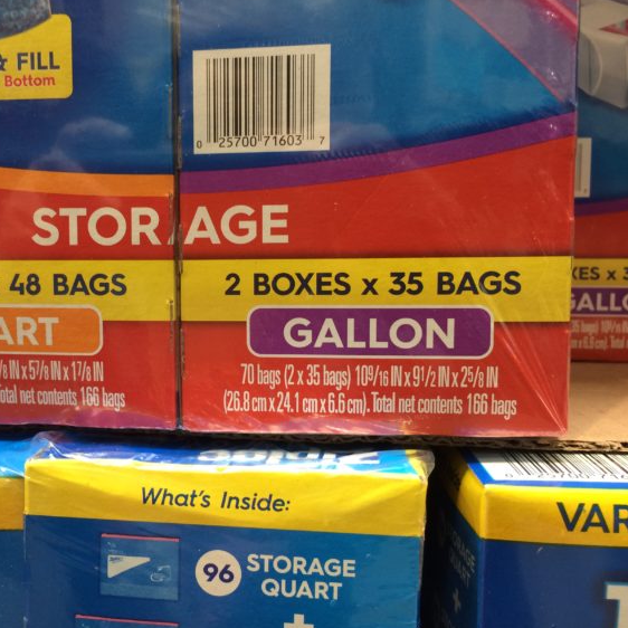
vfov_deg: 47.2
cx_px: 209
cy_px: 318
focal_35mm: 35
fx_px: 718
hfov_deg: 46.5
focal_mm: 4.15
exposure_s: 1/33
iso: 100
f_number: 2.2
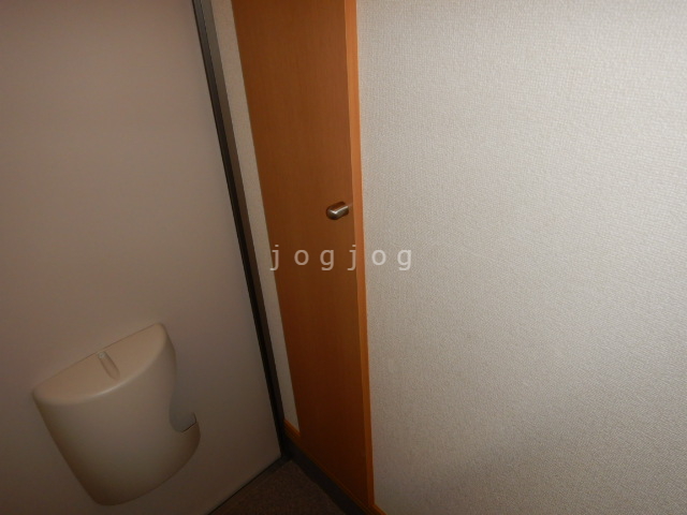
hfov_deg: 71.6
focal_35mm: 24
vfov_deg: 56.8
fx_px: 476
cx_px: 344
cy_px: 258
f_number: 2.8
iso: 200
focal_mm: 4.3
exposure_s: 1/30
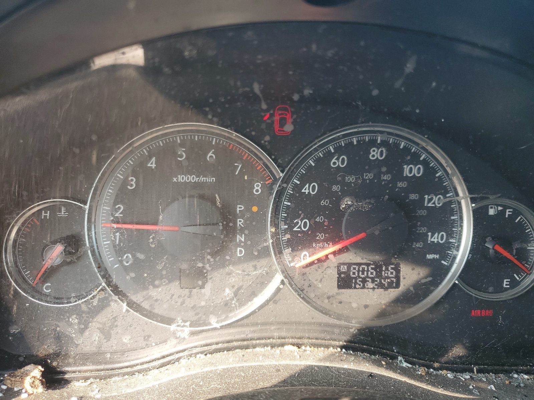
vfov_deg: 53.1
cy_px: 200
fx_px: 401
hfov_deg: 67.3
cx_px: 267
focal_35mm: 26
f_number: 1.5
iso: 50
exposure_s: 1/145
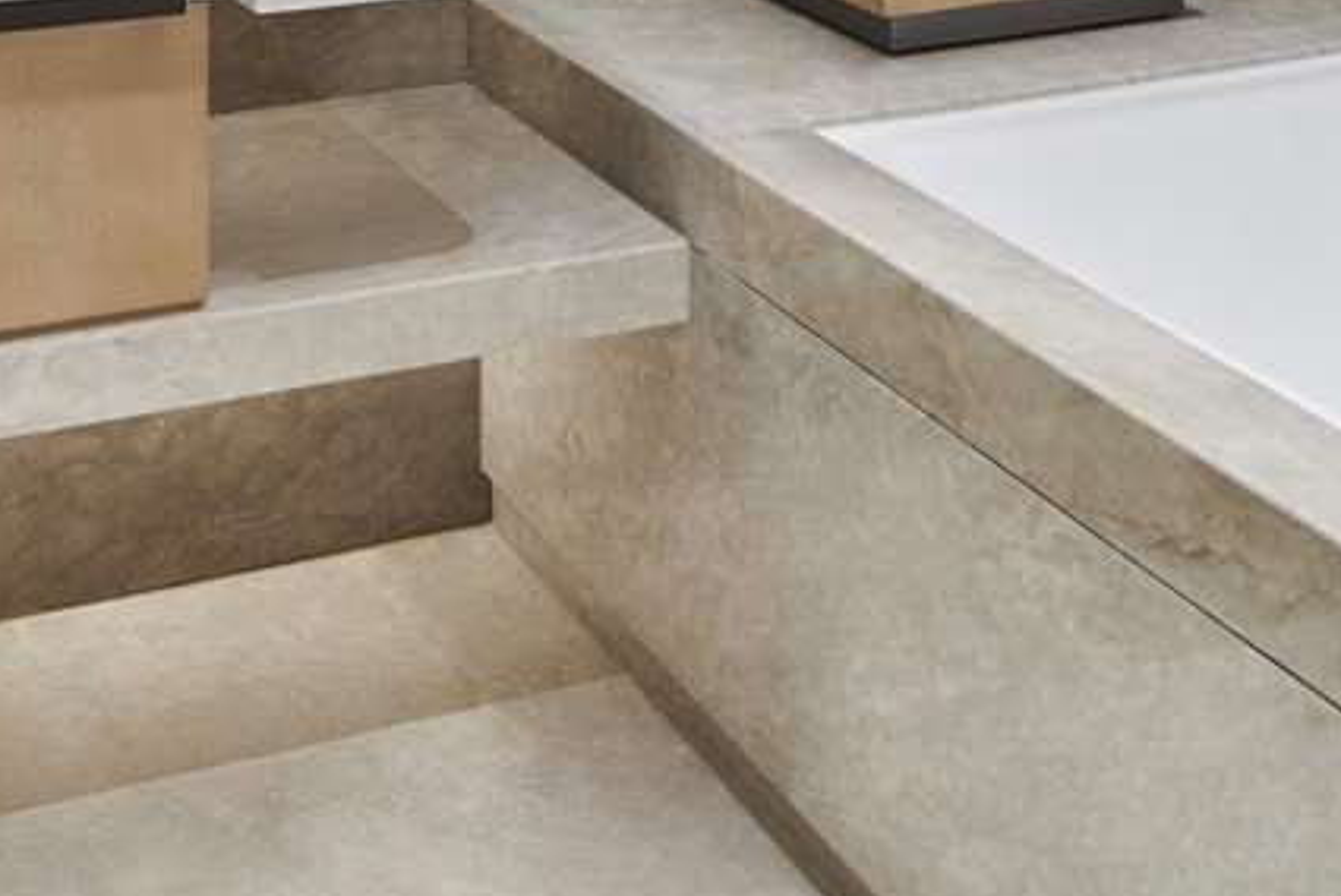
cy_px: -533
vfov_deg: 17.7
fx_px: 2497
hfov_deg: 30.0
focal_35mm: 67
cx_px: 587
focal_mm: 19
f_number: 11
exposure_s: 2
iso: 64
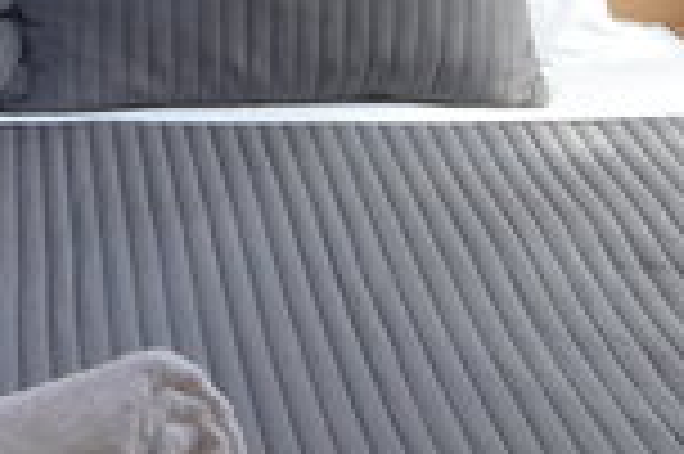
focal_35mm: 120
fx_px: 2270
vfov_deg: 11.3
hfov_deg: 16.8
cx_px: 14
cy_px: 16
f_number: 7.1
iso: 1600
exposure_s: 1/200
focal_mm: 11
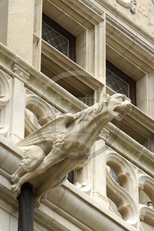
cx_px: 77
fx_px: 1545
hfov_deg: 5.7
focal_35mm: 240
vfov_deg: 8.6
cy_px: 116
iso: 100
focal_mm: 160
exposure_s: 1/160
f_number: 6
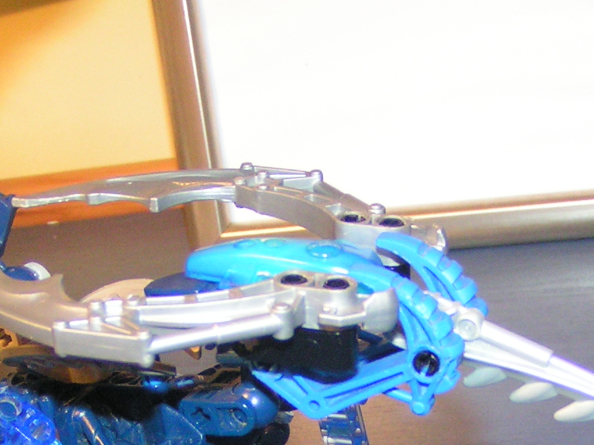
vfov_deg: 15.8
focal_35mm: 91
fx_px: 1561
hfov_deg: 21.5
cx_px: 337
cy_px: 494
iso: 200
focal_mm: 5.8
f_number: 2.8
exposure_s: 1/40
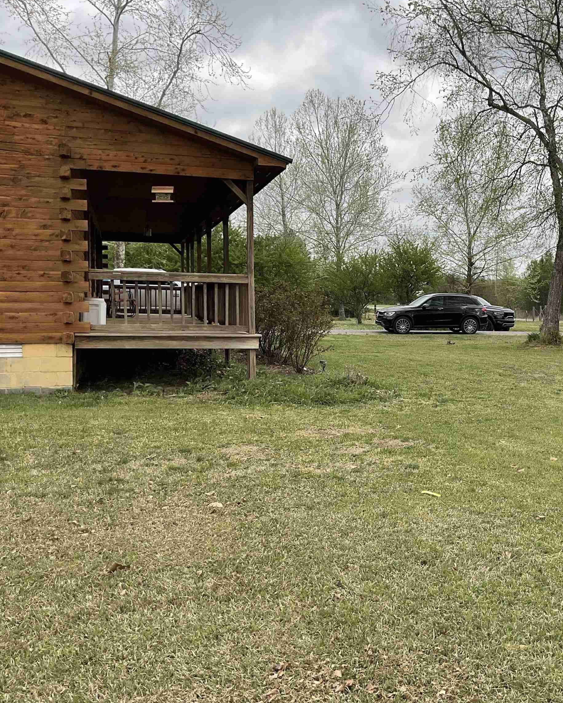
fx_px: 791
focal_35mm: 38
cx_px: 443
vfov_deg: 47.9
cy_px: 350
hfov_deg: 37.9
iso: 16
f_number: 1.8
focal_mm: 3
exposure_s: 1/978
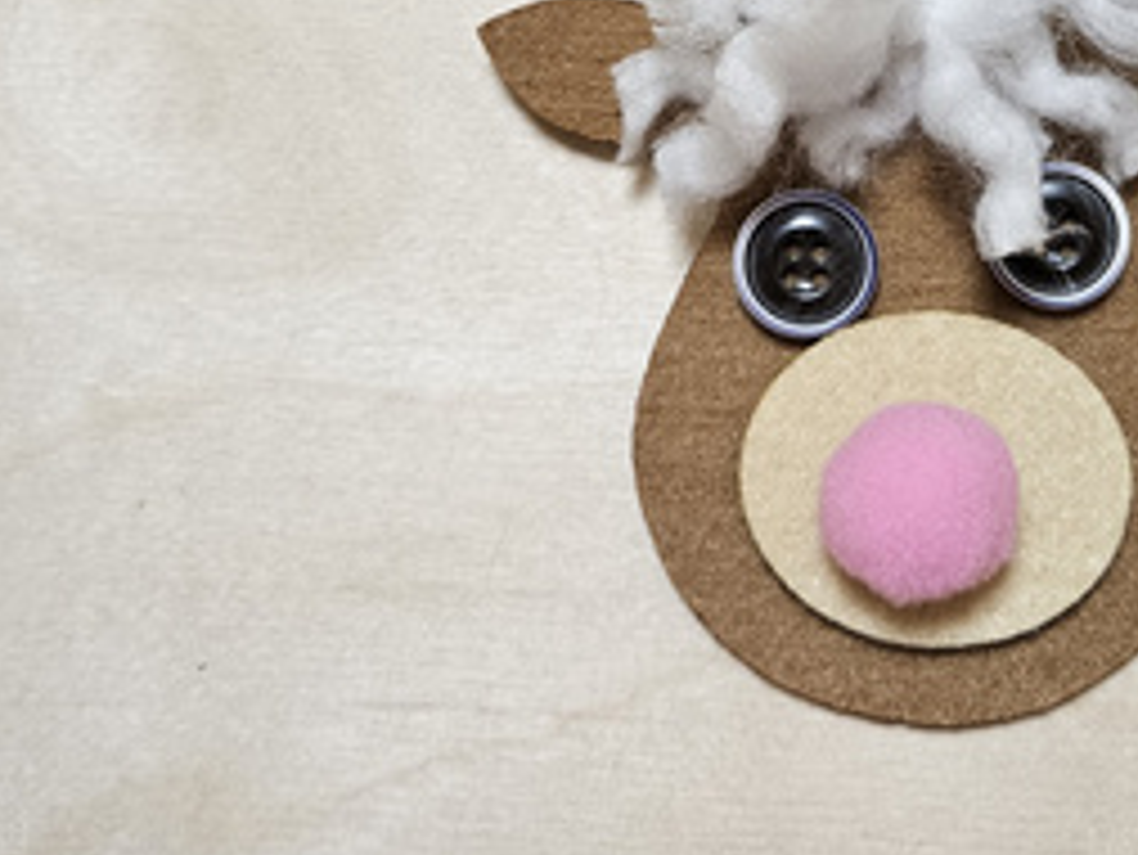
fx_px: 1941
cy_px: -52
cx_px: 837
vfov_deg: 23.5
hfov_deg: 32.2
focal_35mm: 59
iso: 200
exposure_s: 1/180
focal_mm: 5.4
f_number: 1.8
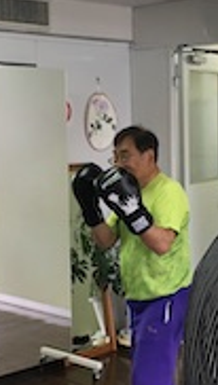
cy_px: 180
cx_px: 144
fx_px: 798
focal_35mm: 78
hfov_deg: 15.5
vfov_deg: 27.1
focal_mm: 4.15
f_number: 2.2
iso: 32
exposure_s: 1/30
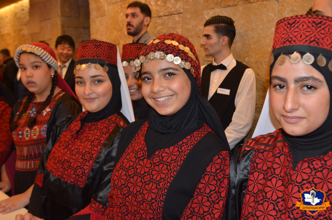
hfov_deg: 53.2
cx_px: 166
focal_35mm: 36
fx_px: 331
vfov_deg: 36.7
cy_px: 110
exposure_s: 1/60
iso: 800
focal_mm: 24
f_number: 4
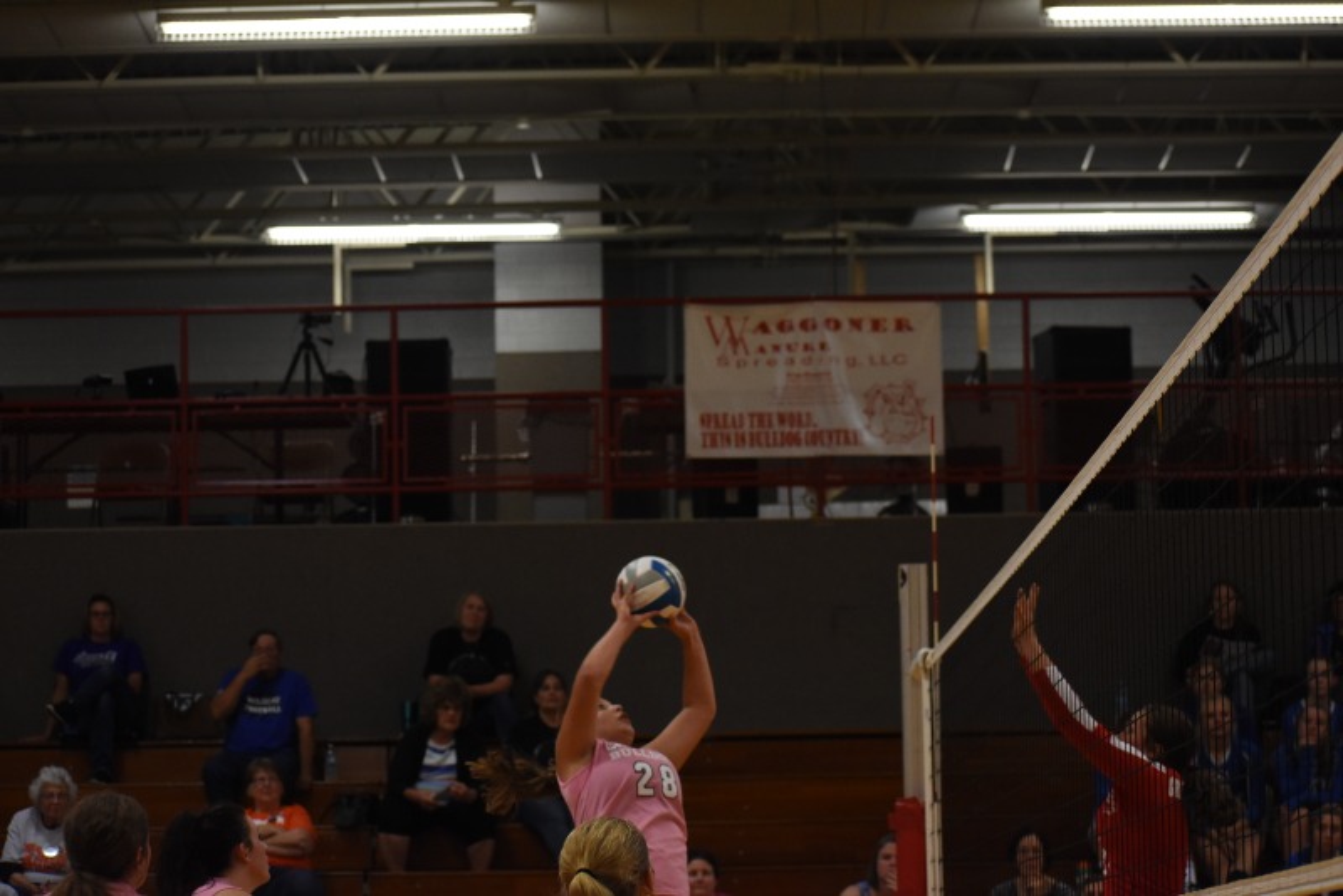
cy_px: 448
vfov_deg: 13.1
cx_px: 672
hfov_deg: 19.4
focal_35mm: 105
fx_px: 3918
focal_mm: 70
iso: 2000
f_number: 4.5
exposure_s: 1/400
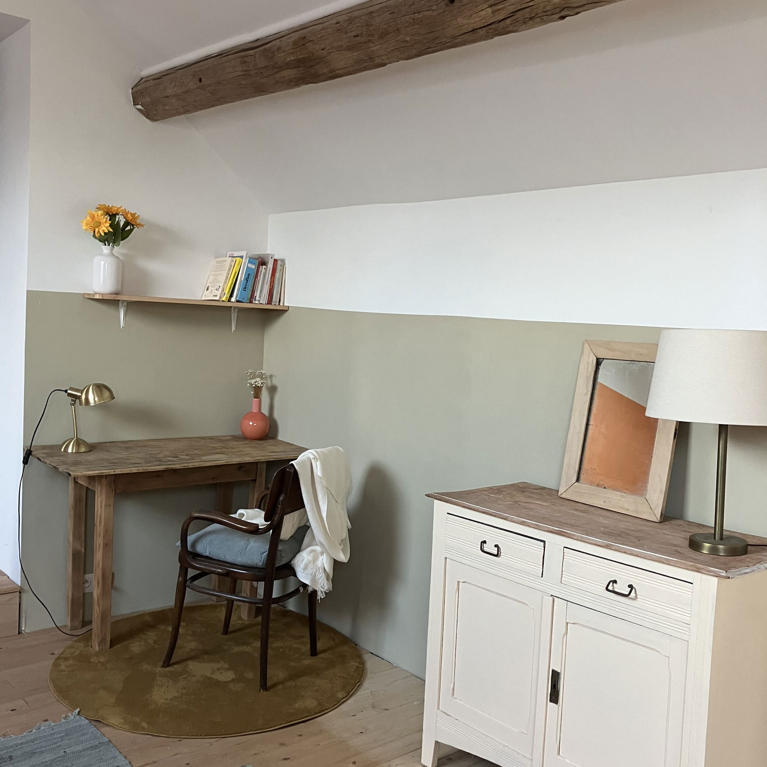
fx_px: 852
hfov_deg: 48.4
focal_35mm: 34
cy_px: 389
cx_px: 373
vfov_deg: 48.4
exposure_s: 1/60
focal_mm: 3.99
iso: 125
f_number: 1.8
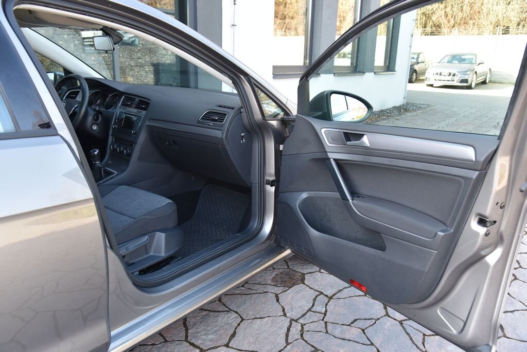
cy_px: 176
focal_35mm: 28
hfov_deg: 65.4
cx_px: 264
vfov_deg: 46.5
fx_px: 410
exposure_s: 1/100
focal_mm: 28
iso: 500
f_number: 5
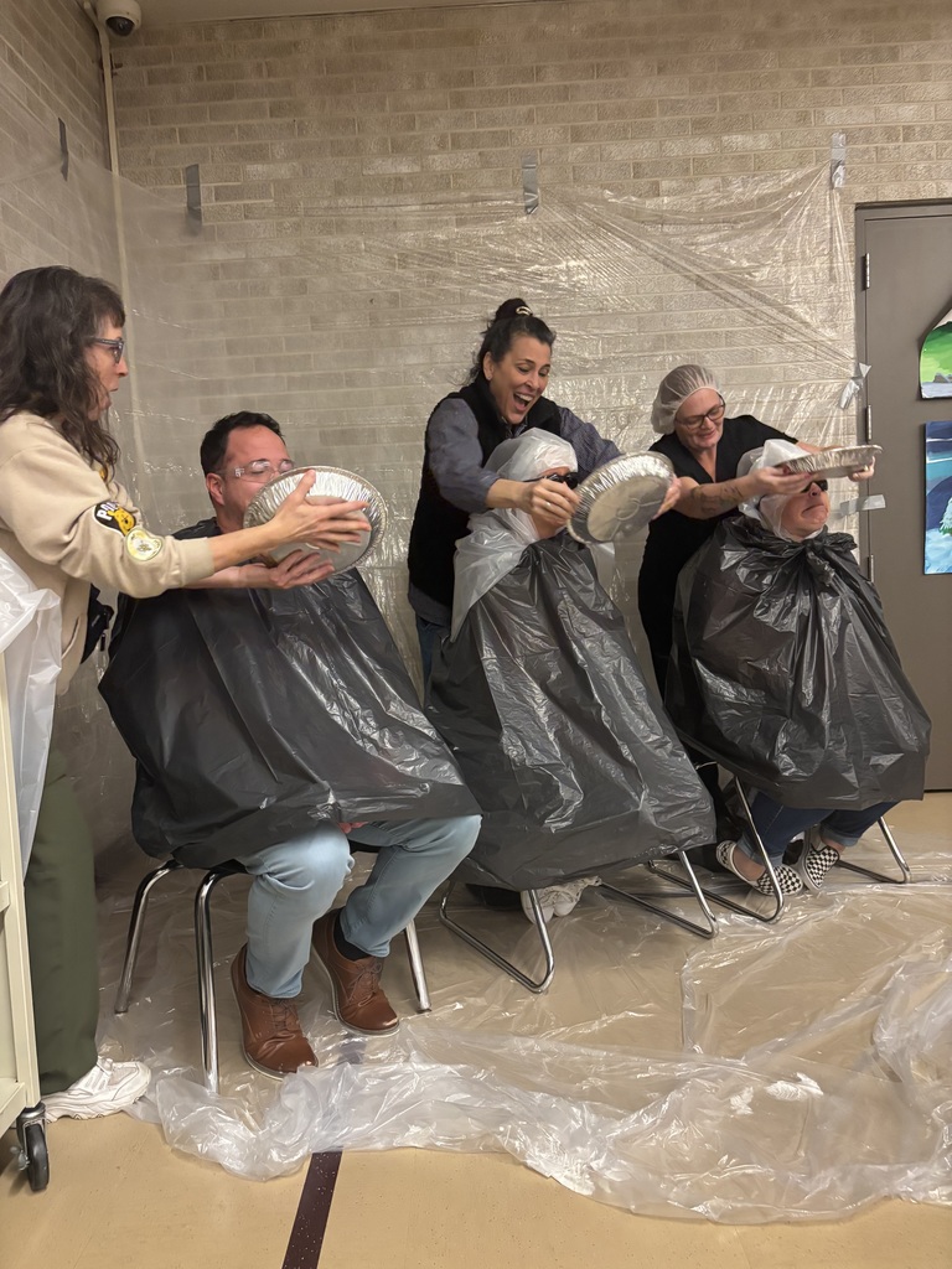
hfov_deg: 53.1
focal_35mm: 26
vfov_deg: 67.3
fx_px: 953
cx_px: 476
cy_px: 634
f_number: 1.6
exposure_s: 1/60
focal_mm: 5.96
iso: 500
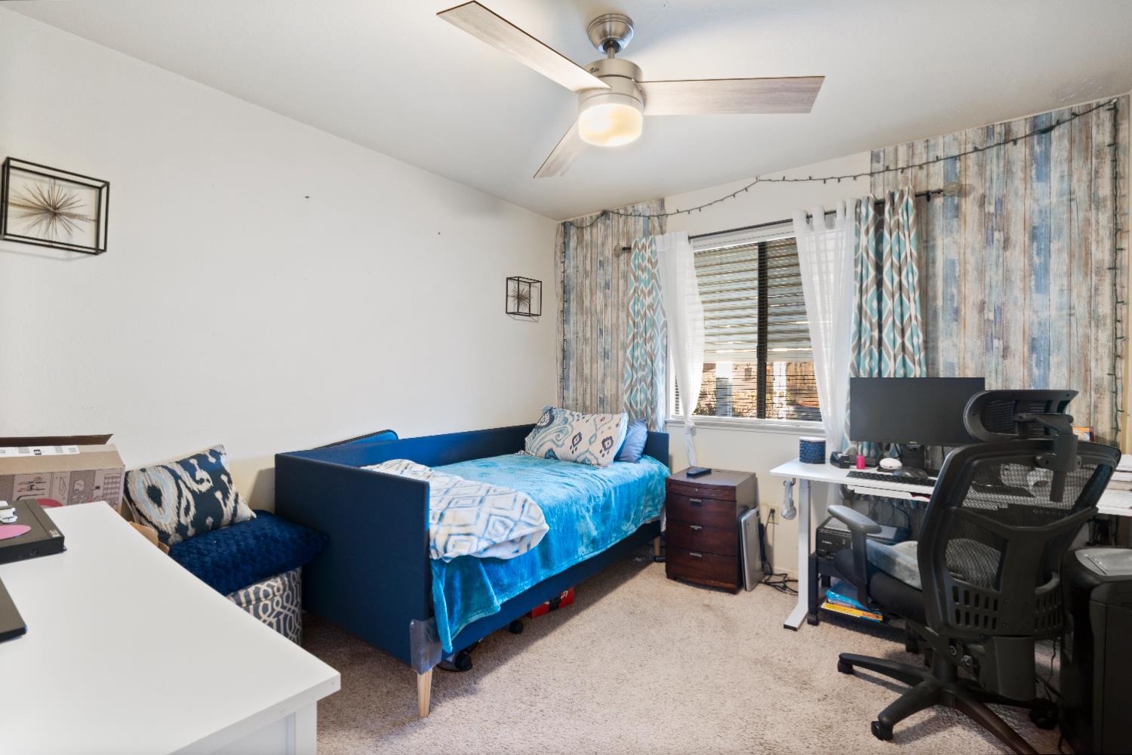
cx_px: 566
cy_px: 378
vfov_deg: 73.7
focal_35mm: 16
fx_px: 503
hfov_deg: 96.7
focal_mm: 16
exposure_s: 8
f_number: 10
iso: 160
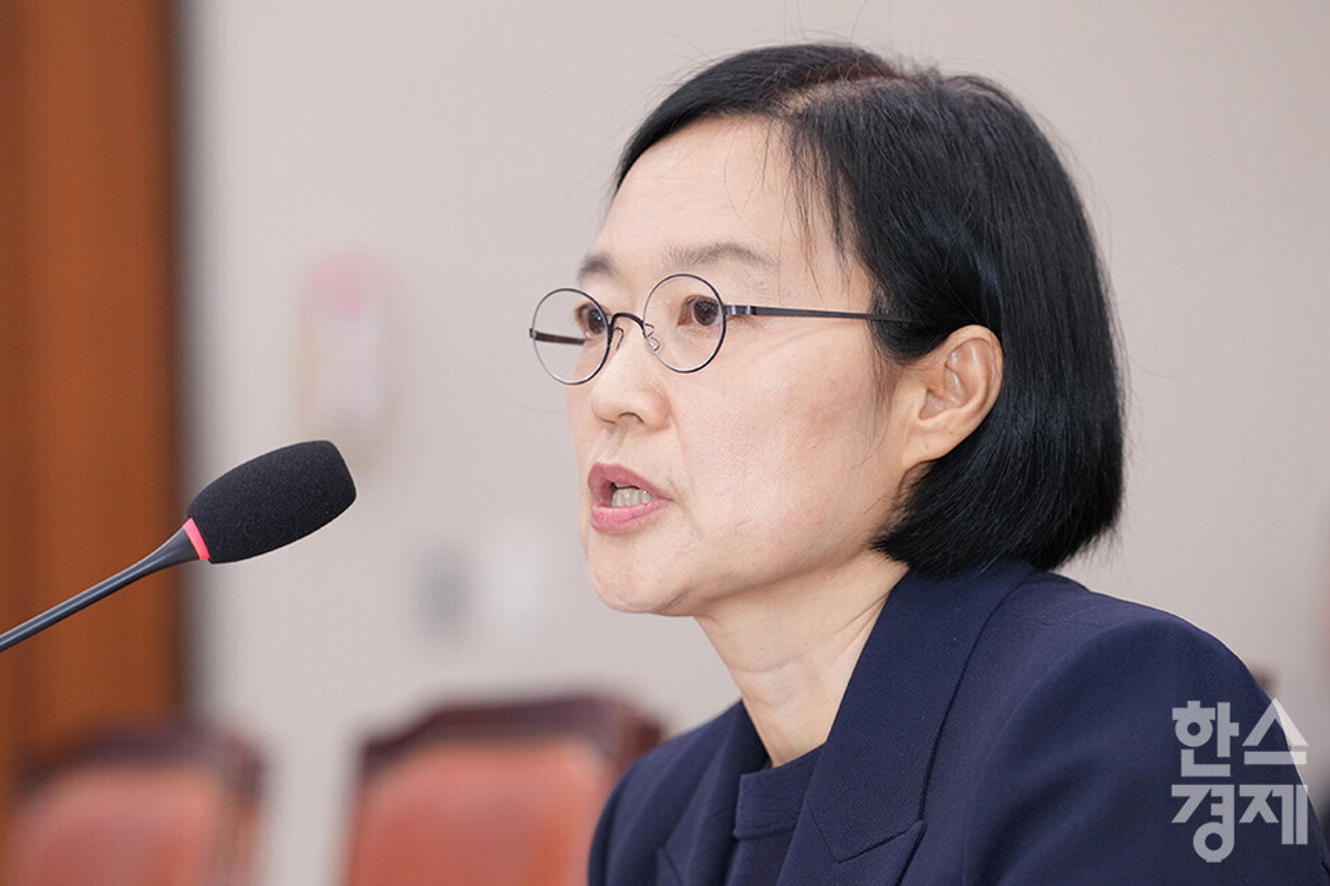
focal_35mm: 188
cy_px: 443
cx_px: 665
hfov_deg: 10.9
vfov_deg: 7.3
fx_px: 6945
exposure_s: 1/200
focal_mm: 188
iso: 2500
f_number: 4.5
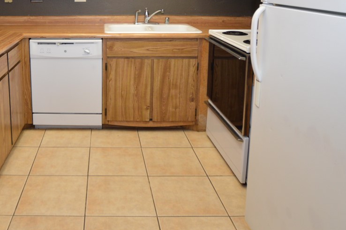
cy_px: 37
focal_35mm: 33
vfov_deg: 38.0
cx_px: 96
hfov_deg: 55.1
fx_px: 317
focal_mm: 10
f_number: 4.5
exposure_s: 1/80
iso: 400
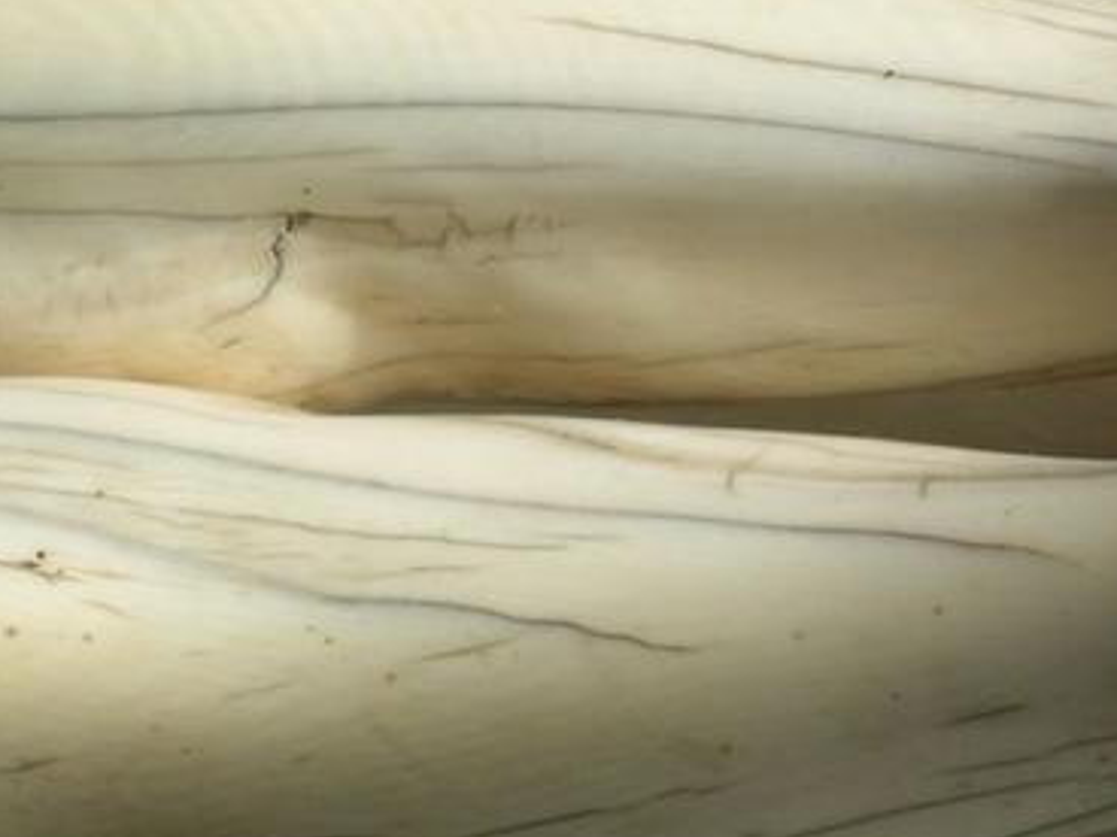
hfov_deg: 12.1
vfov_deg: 9.1
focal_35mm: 163
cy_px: 312
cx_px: 179
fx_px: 5260
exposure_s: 1/230
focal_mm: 15.6
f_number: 8
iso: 50
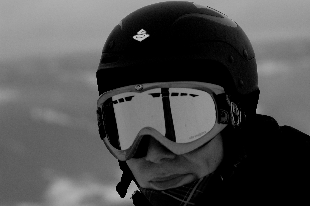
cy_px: 103
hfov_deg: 16.1
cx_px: 155
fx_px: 1097
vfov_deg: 10.7
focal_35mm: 128
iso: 800
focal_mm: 85
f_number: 5.6
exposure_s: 1/4000
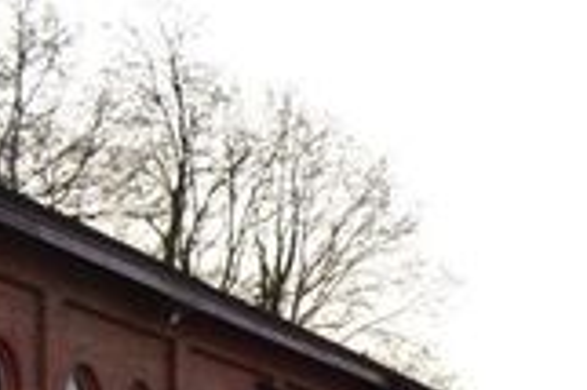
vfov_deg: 10.8
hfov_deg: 14.8
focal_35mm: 119
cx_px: 1090
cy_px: 703
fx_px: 1938
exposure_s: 1/200
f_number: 6.3
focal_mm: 20
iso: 100
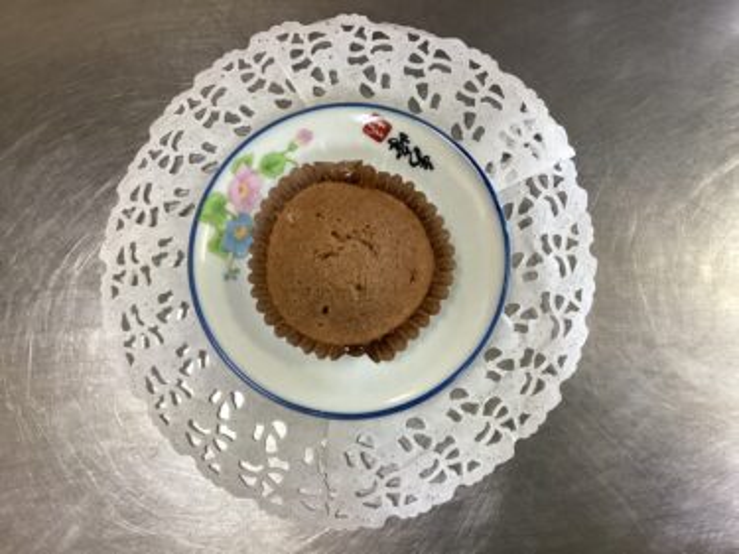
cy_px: 277
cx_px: 370
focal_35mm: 31
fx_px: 662
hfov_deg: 58.4
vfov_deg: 45.4
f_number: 2.4
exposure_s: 1/50
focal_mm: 3.3
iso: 125
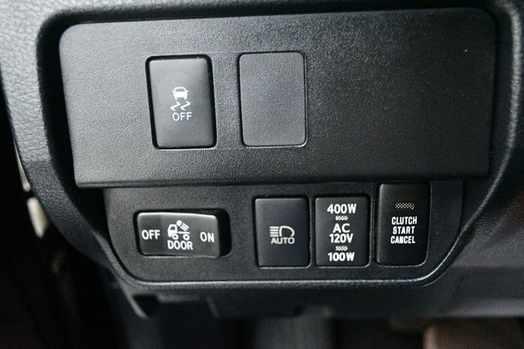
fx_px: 567
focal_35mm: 39
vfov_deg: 34.2
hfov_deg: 49.6
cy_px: 174
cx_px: 262
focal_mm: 26
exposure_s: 1/50
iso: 12800
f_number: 4.2
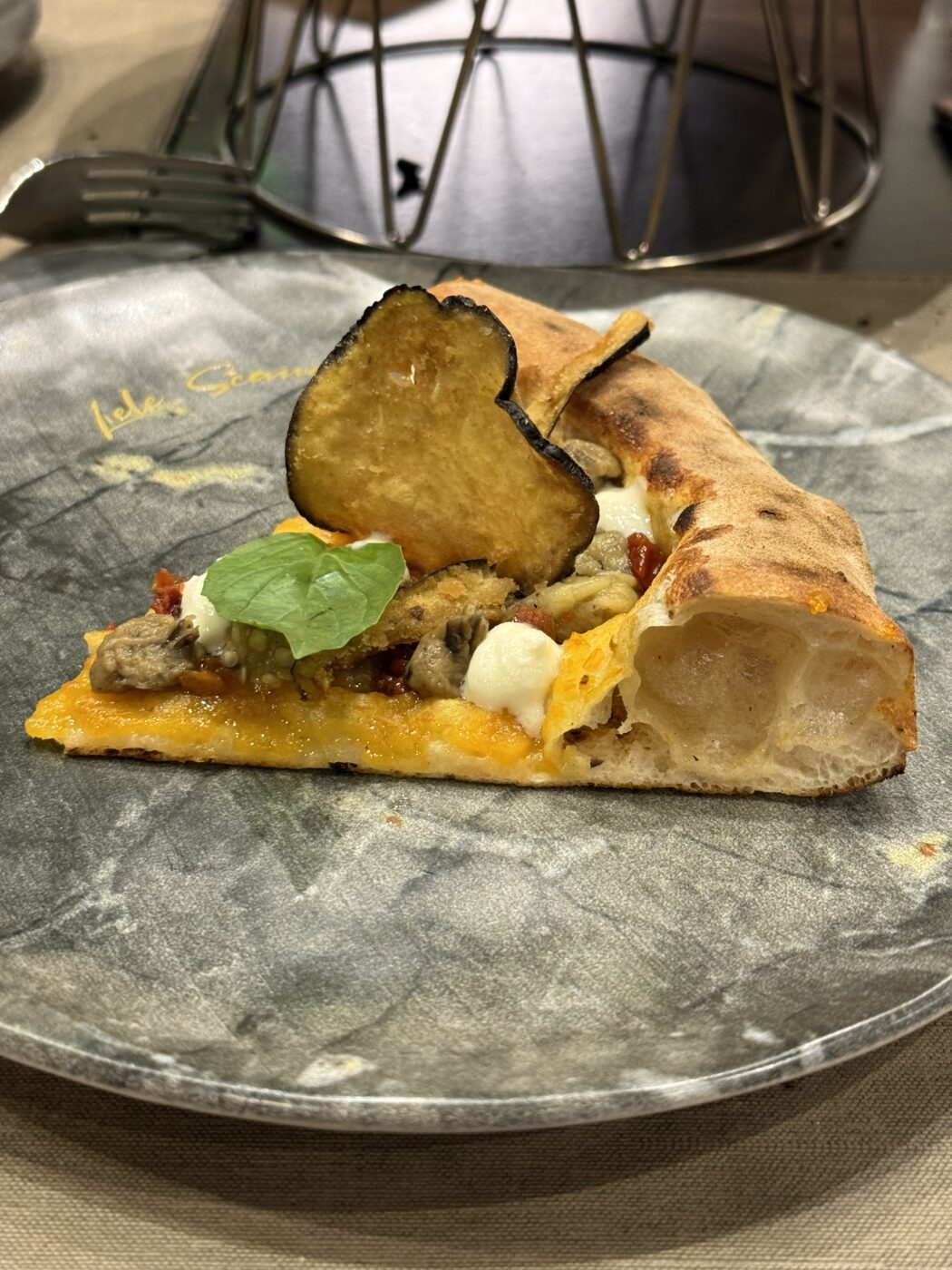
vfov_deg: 39.7
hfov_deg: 30.3
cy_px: 635
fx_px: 1760
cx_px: 476
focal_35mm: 48
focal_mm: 6.76
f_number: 1.78
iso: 200
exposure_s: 1/50
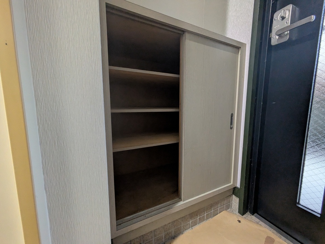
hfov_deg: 102.1
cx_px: 162
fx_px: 131
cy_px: 122
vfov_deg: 85.7
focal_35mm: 14
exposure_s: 1/24
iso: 266
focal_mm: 1.83
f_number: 2.2
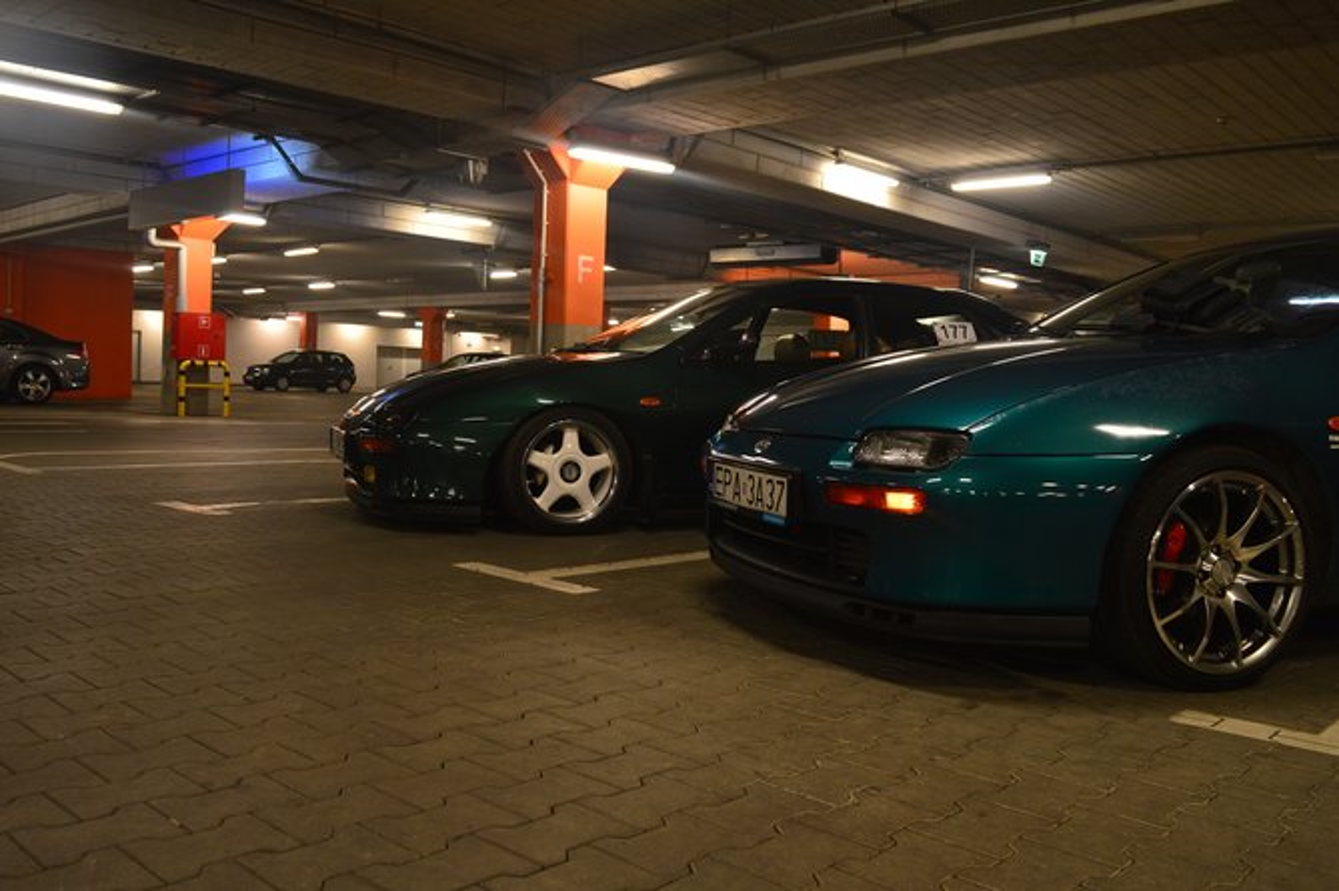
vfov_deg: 43.5
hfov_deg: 62.0
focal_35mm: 30
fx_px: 1115
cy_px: 446
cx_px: 670
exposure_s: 1/15
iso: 450
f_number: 6.3
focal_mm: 20
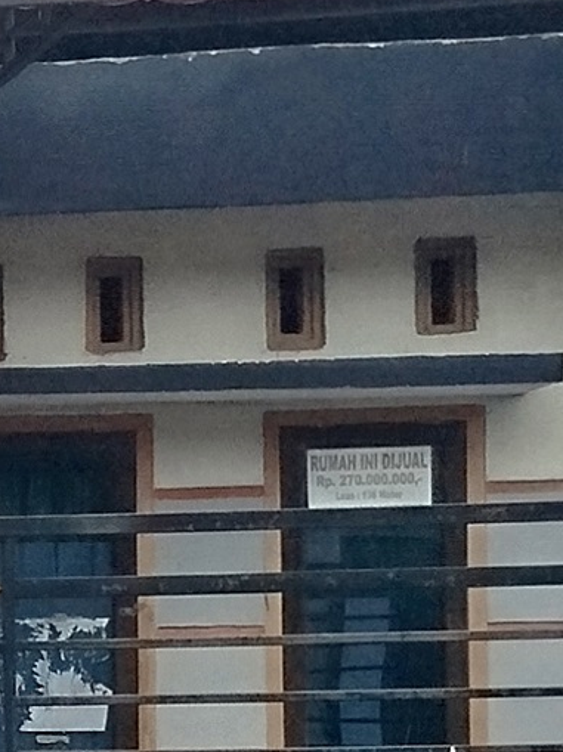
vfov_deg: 12.9
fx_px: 3279
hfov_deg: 8.3
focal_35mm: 151
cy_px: 767
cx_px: -1139
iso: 50
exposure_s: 1/852
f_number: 1.7
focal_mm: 5.31
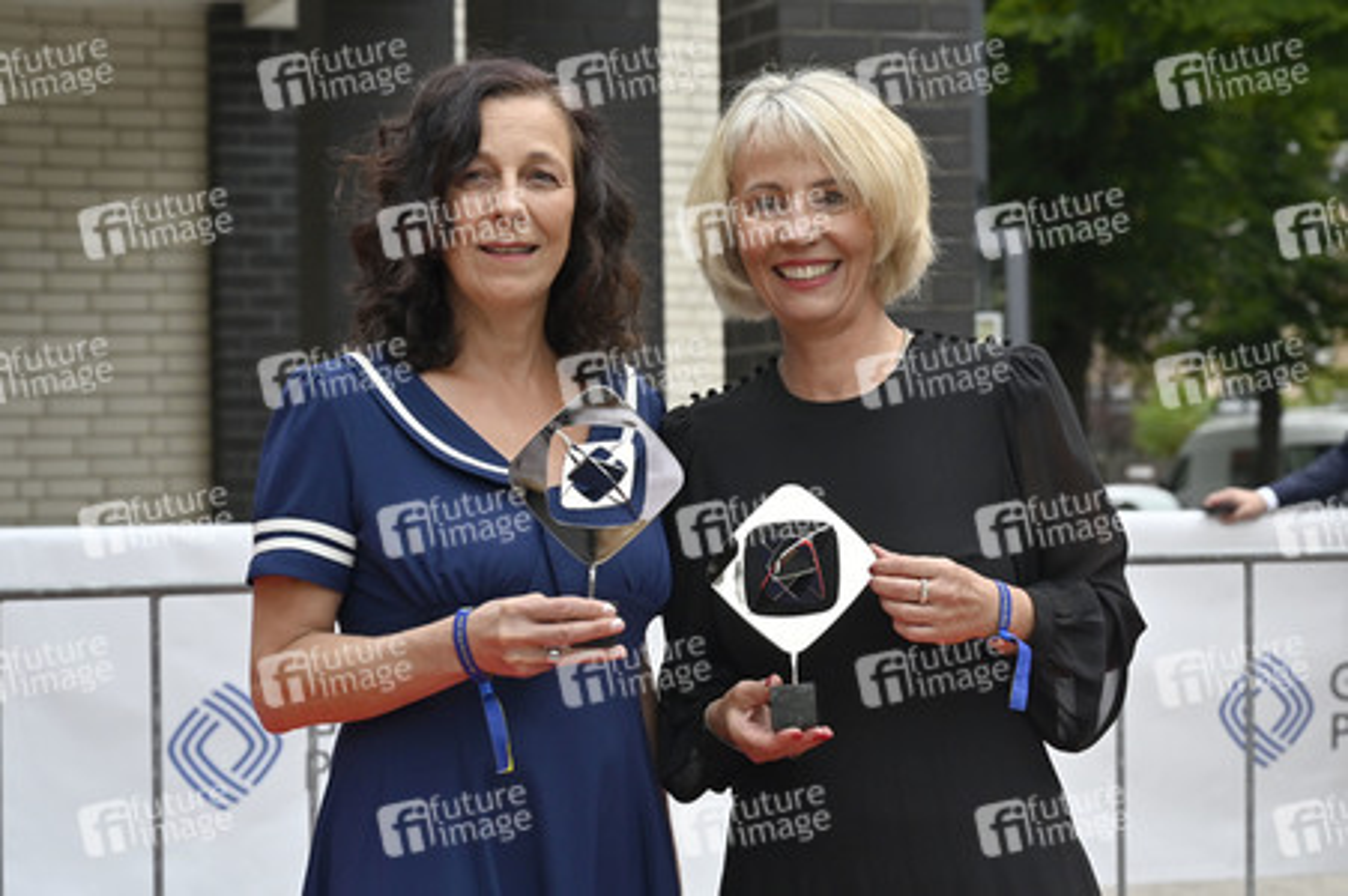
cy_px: 448
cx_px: 674
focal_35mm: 70
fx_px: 2619
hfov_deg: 28.9
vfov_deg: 19.4
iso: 1250
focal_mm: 70
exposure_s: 1/500
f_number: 5.6
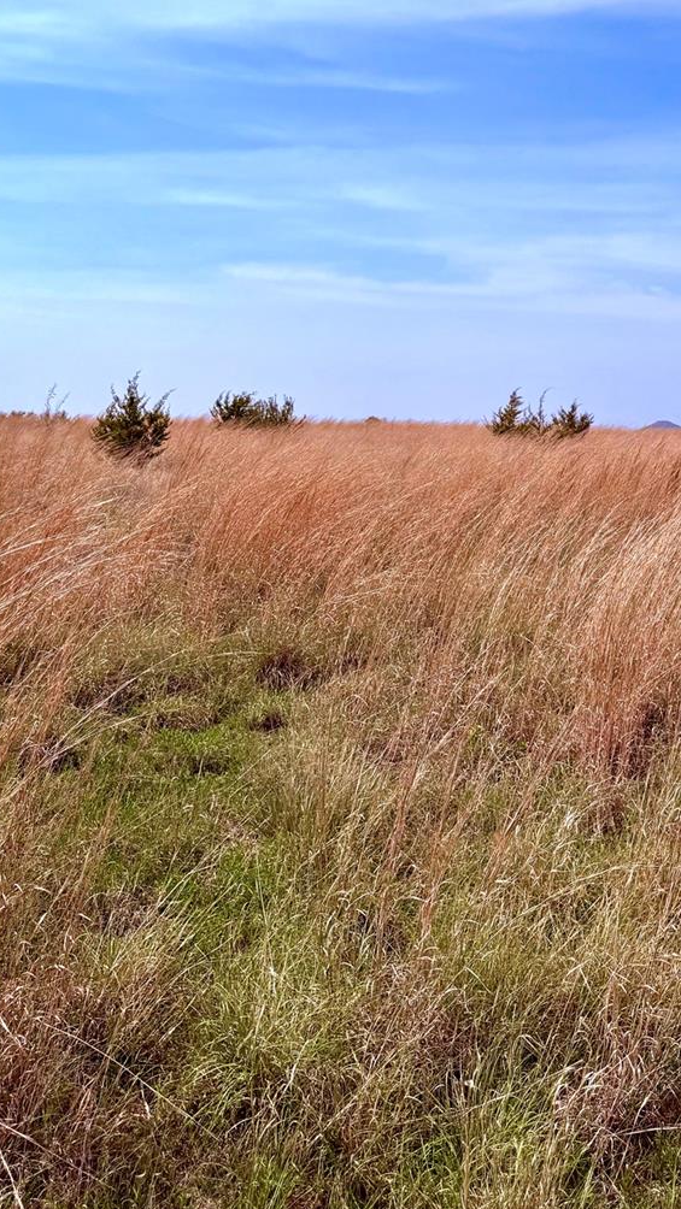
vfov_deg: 49.1
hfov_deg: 29.5
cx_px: 450
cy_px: 356
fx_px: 1284
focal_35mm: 40
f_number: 1.78
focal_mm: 6.76
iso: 80
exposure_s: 1/9091
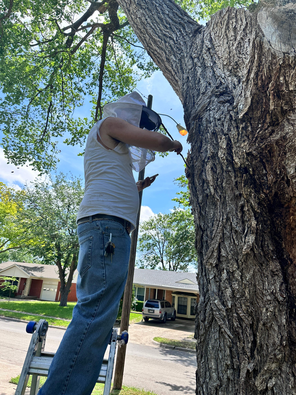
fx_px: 274
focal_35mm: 24
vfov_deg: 71.6
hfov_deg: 56.8
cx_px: 148
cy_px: 198
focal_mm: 6.86
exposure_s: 1/2203
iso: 80
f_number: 1.78
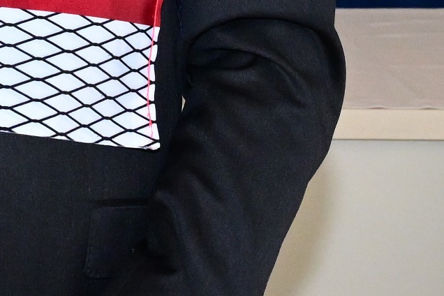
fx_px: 2960
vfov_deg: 5.7
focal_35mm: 240
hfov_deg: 8.4
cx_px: -252
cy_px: -121
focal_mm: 37
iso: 4000
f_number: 10
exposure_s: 1/125
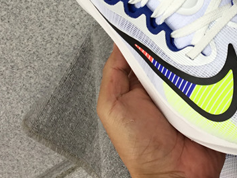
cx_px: 191
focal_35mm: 79
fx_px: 541
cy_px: -4
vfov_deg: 18.2
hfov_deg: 24.3
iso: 25
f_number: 2.4
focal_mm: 3.3
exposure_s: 1/50
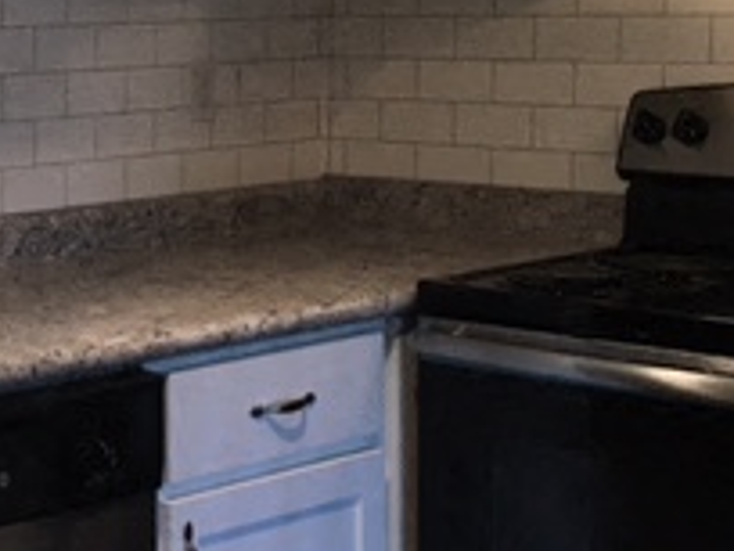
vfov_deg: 16.2
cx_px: -241
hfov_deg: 19.7
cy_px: 151
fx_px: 1930
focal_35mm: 91
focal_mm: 4.15
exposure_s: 1/40
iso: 32
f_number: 2.2
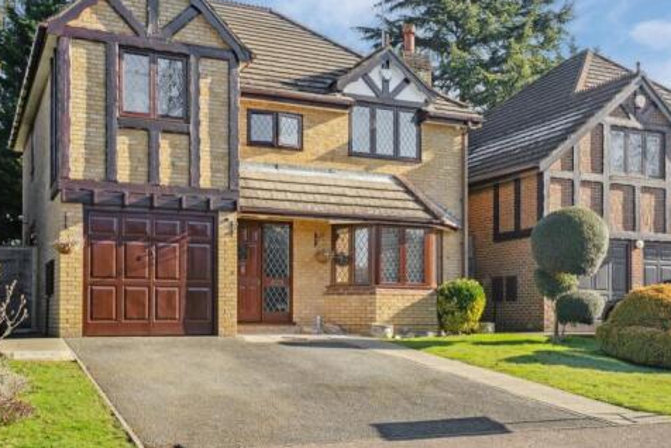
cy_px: 173
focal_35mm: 44
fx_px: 821
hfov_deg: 44.3
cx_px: 402
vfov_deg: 30.4
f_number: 11
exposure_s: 1/250
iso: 640
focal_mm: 32
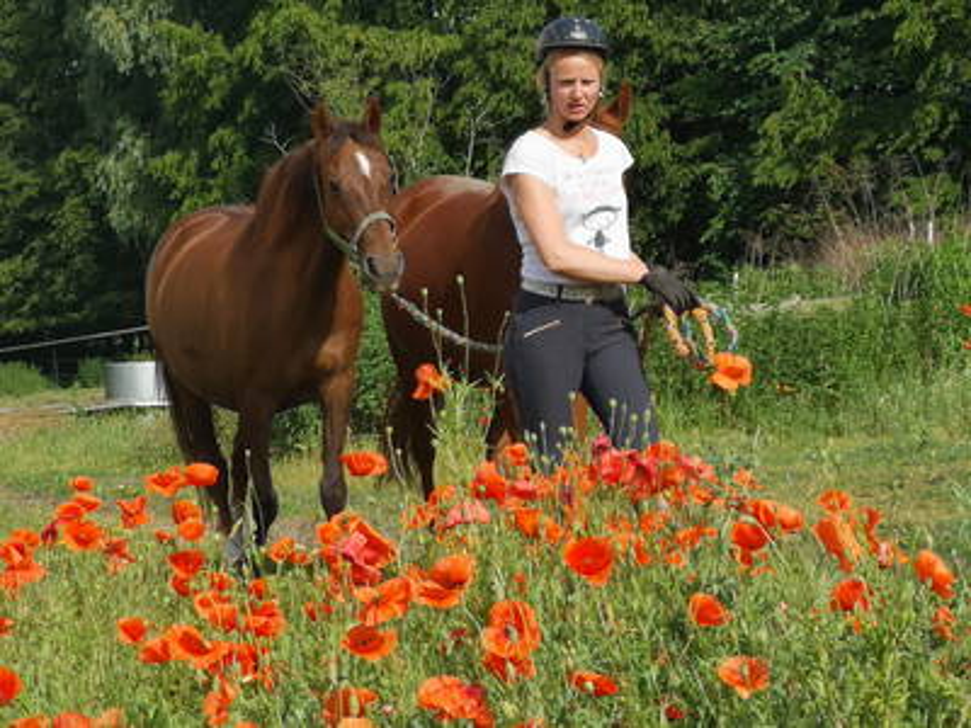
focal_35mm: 105
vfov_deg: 14.1
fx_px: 2945
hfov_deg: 18.7
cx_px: 486
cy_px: 364
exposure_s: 1/963
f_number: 2.4
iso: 50
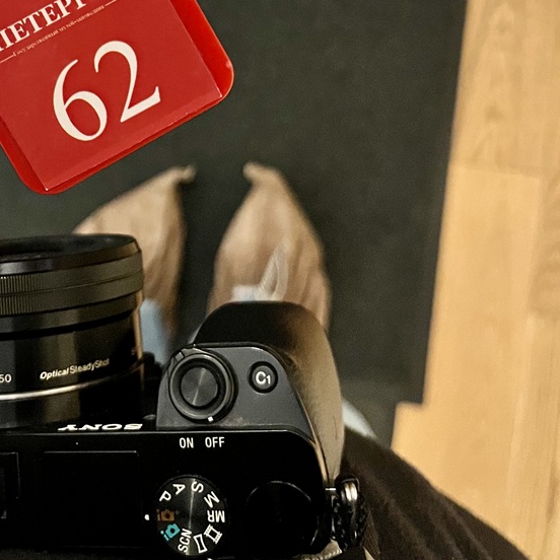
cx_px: 169
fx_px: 915
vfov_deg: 31.9
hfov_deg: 33.6
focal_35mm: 50
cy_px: 26
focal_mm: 5.1
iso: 500
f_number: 1.6
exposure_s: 1/50
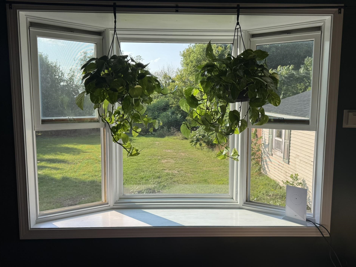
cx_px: 182
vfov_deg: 53.1
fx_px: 267
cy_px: 128
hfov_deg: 67.3
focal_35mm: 26
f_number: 1.78
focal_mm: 6.76
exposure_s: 1/1151
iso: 80
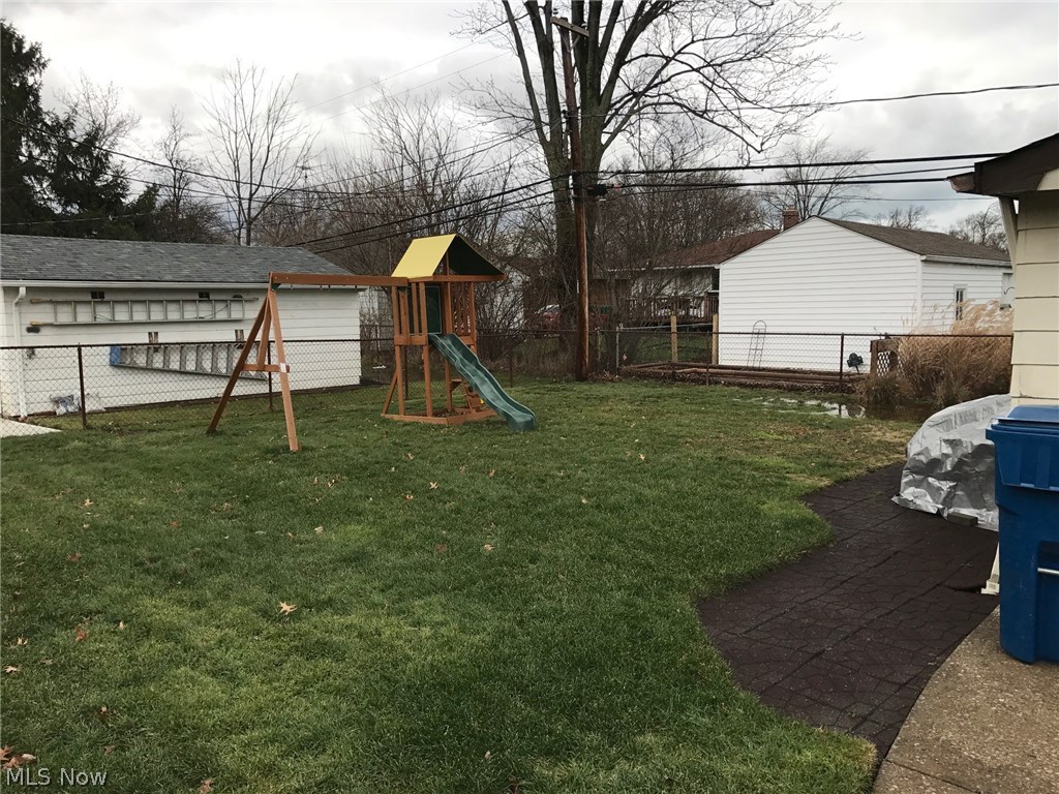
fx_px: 857
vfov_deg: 49.7
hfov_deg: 63.4
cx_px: 530
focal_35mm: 28
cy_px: 397
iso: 20
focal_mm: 3.99
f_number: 1.8
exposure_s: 1/431
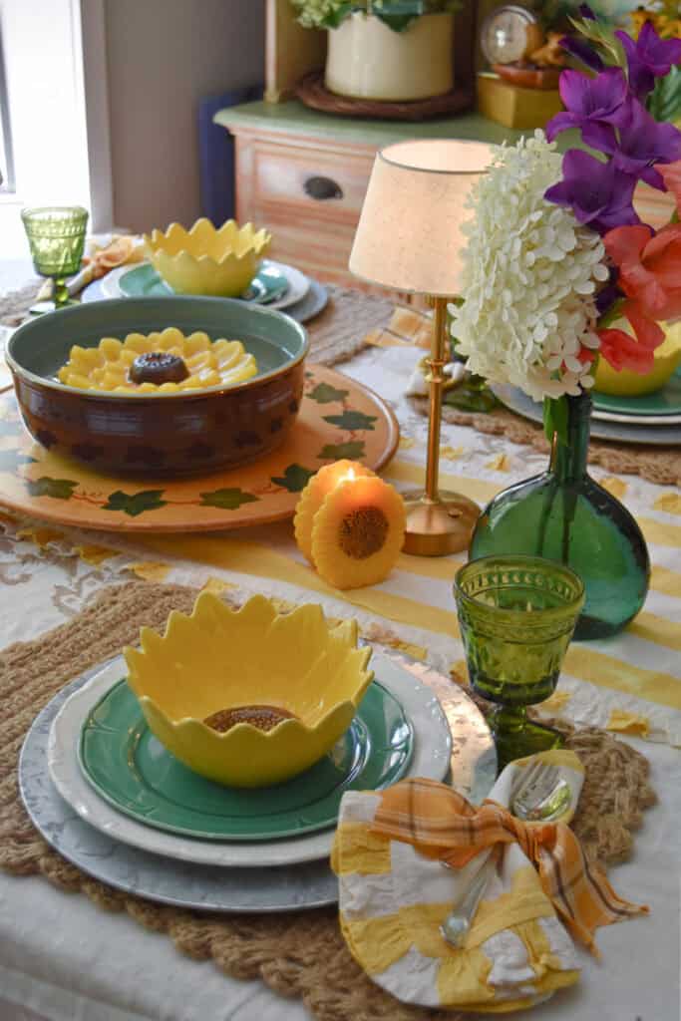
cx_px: 340
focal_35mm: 51
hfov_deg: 26.5
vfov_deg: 38.9
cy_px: 510
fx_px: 1447
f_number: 5
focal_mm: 34
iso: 400
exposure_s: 1/100
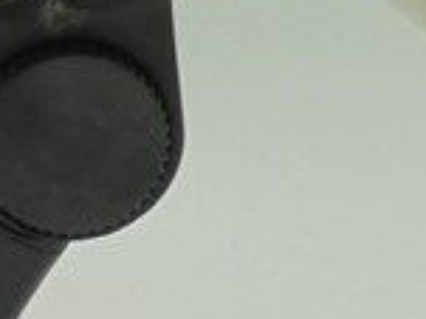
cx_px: -209
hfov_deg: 8.6
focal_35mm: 226
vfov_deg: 6.5
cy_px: 13
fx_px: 2779
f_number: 4.2
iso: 100
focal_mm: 6.9
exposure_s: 1/80
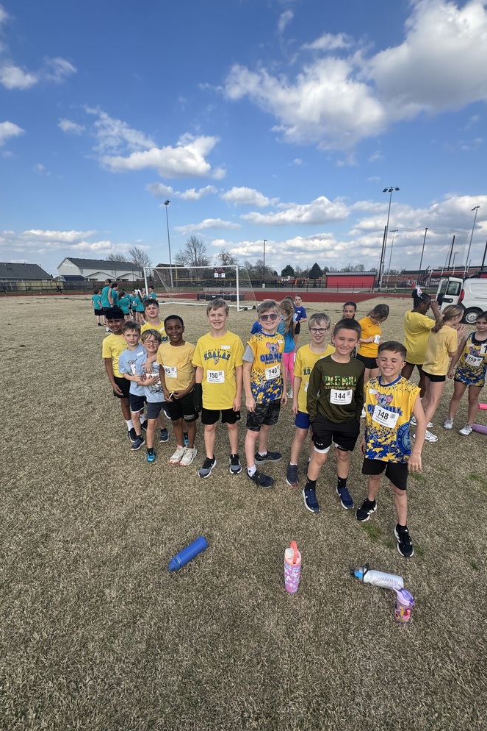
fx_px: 304
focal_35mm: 15
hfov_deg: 77.3
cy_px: 374
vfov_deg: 100.4
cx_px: 248
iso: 40
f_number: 2.2
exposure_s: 1/899
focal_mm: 2.22
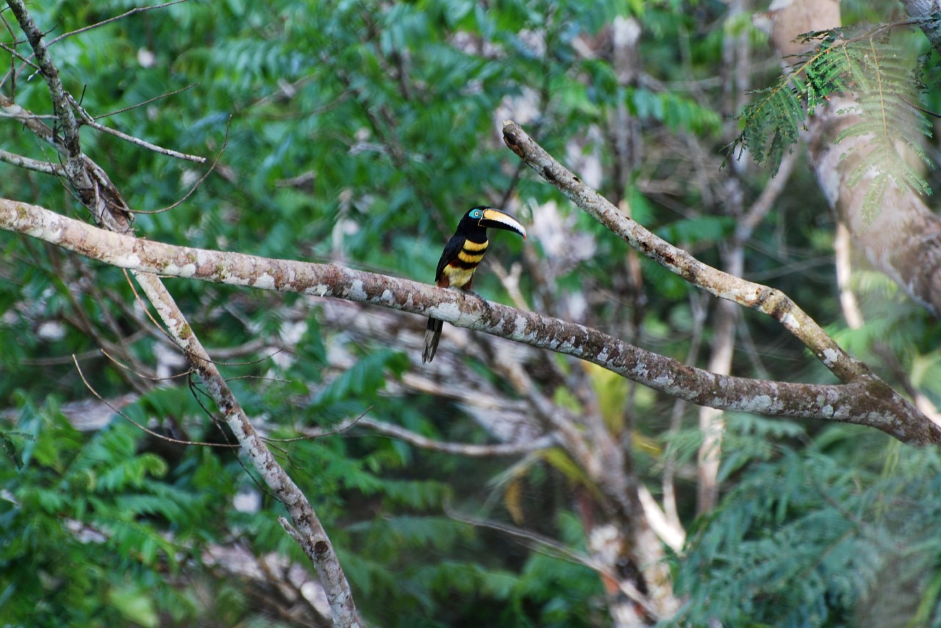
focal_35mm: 503
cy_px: 282
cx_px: 483
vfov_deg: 2.7
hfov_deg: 4.1
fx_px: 13147
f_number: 5.6
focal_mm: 300
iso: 200
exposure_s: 1/60
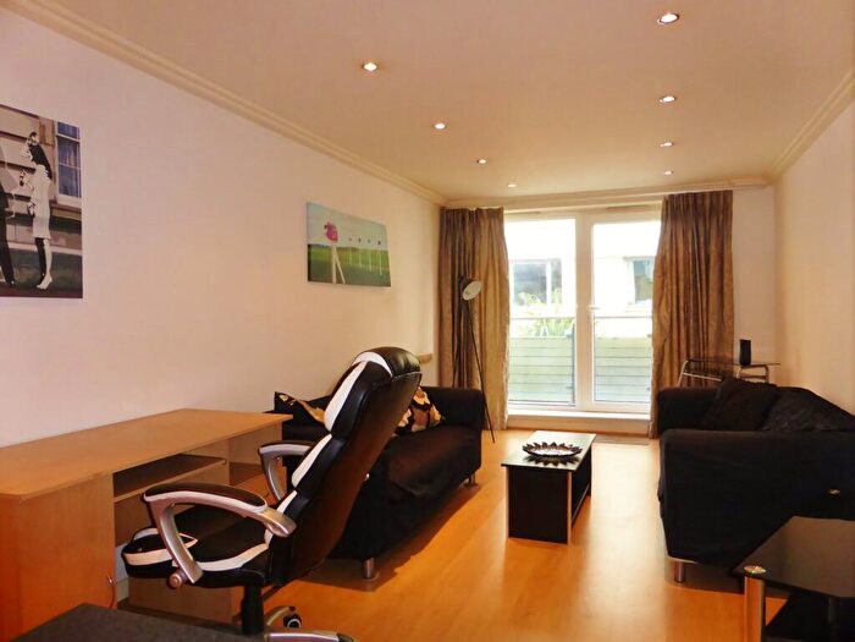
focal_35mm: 25
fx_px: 617
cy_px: 321
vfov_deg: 54.9
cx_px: 428
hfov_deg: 69.4
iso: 400
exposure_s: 1/60
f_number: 3.3
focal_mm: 4.3
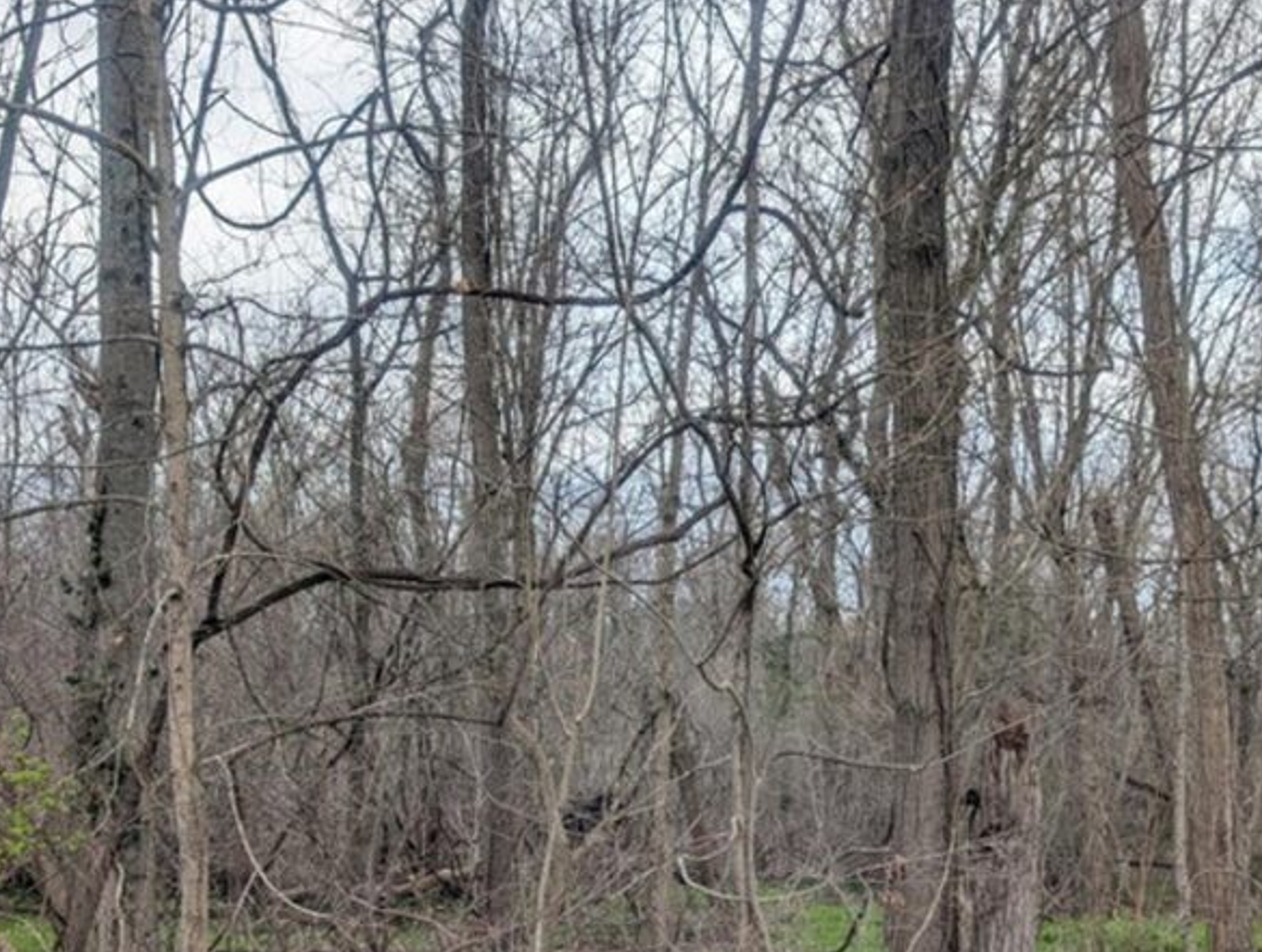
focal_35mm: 42
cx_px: 664
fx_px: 1534
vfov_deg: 33.3
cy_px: 789
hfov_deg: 44.7
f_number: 1.68
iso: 21
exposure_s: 1/648
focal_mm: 6.9
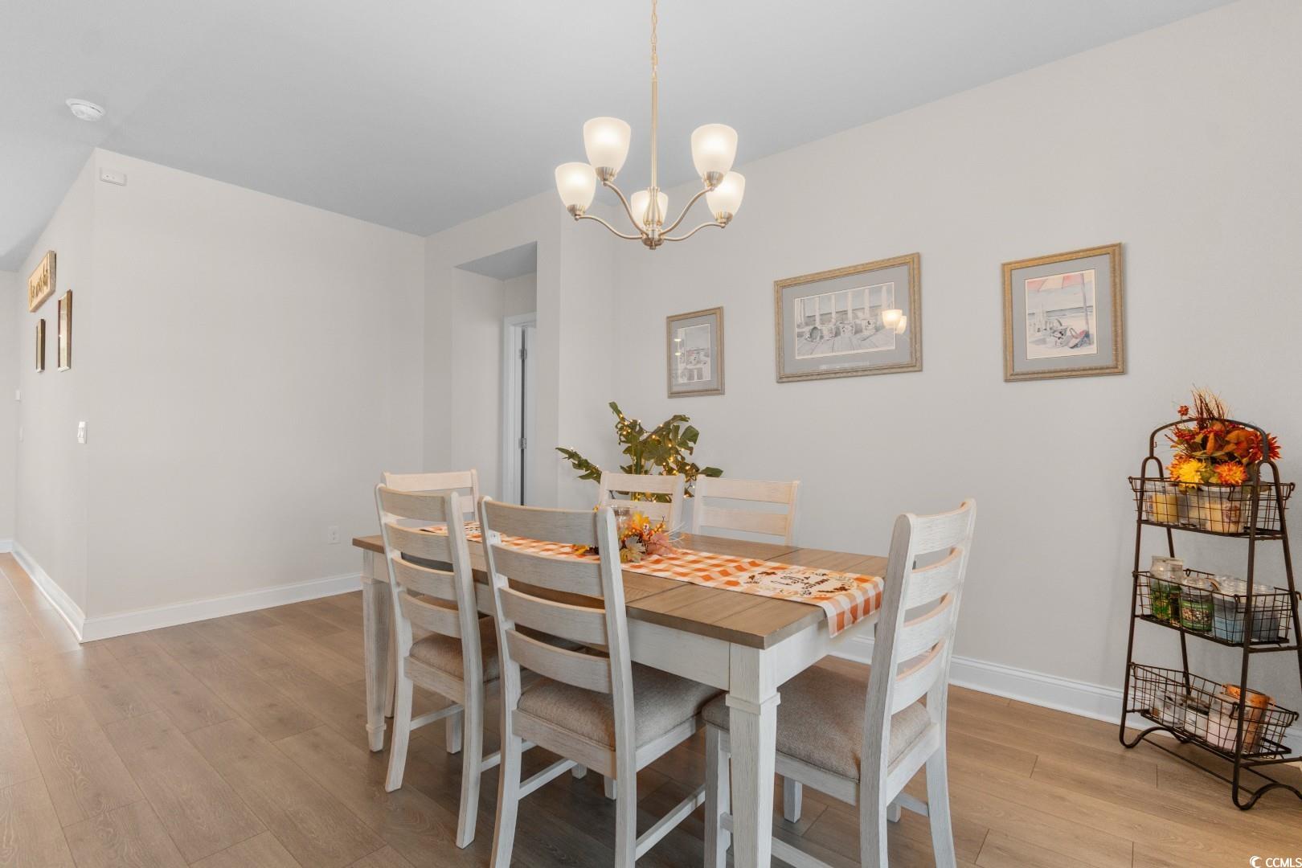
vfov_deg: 73.7
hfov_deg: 96.7
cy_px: 434
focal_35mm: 16
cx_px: 651
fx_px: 579
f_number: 4.8
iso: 100
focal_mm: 11
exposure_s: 1/20
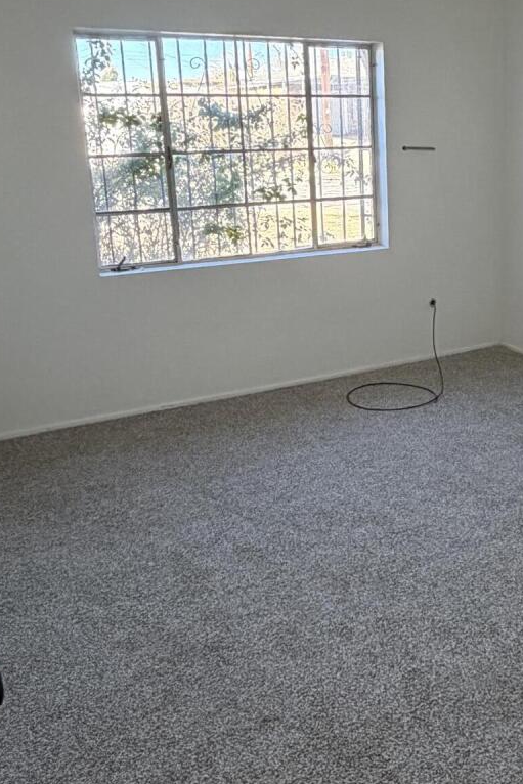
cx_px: 460
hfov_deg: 33.4
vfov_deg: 50.4
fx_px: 828
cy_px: 320
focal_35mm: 38
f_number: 2.2
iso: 200
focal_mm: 2.22
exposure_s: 1/120
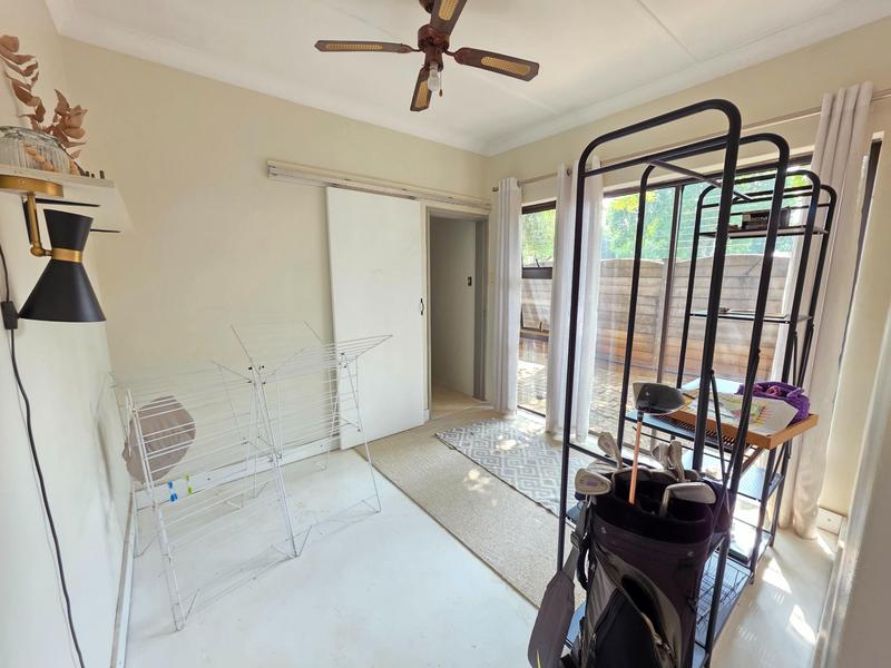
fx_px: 335
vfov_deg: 89.9
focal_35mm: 13
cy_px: 334
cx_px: 446
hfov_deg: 106.2
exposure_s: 1/100
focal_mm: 2.2
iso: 160
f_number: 1.9
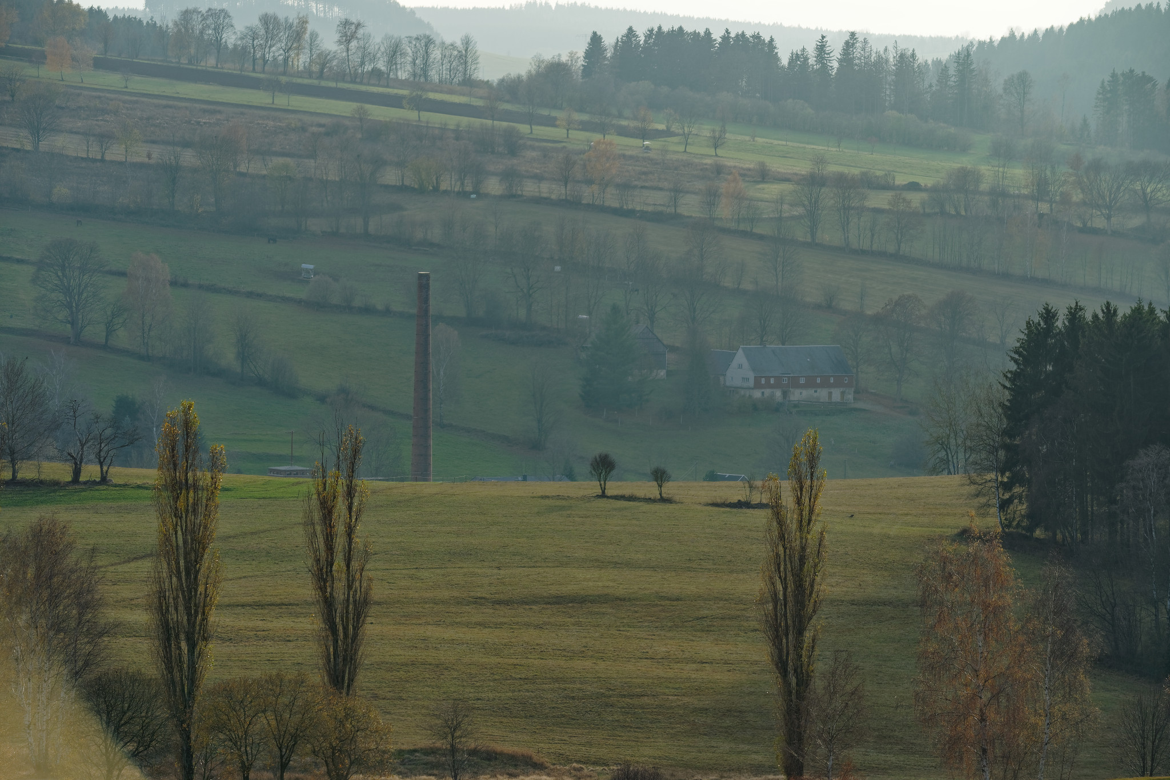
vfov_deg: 7.0
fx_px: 6333
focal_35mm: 195
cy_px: 390
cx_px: 585
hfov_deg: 10.6
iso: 100
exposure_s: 1/25
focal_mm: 194.9
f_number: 13
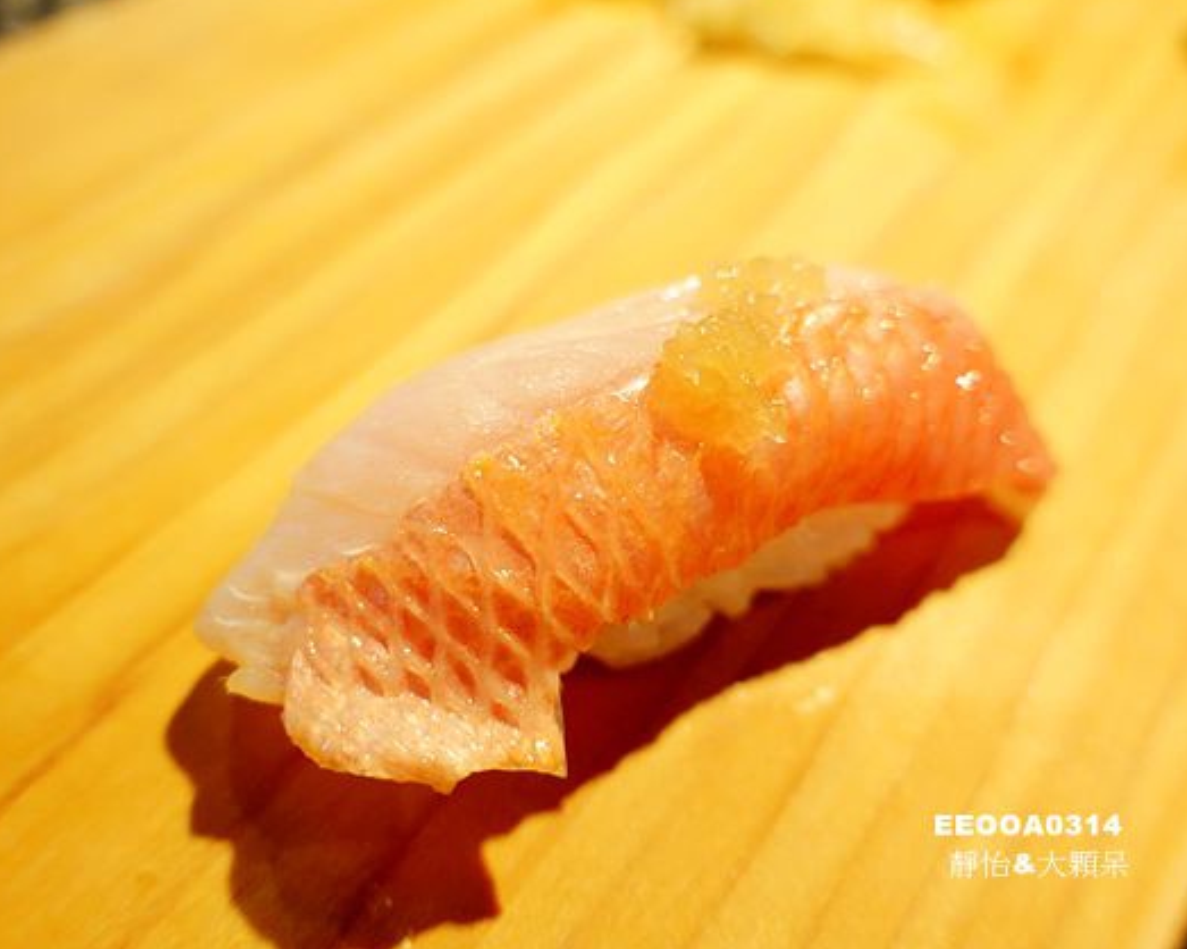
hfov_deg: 62.2
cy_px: 462
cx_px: 567
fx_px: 983
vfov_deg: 51.5
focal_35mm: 28
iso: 800
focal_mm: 8.8
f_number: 2.5
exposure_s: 1/25
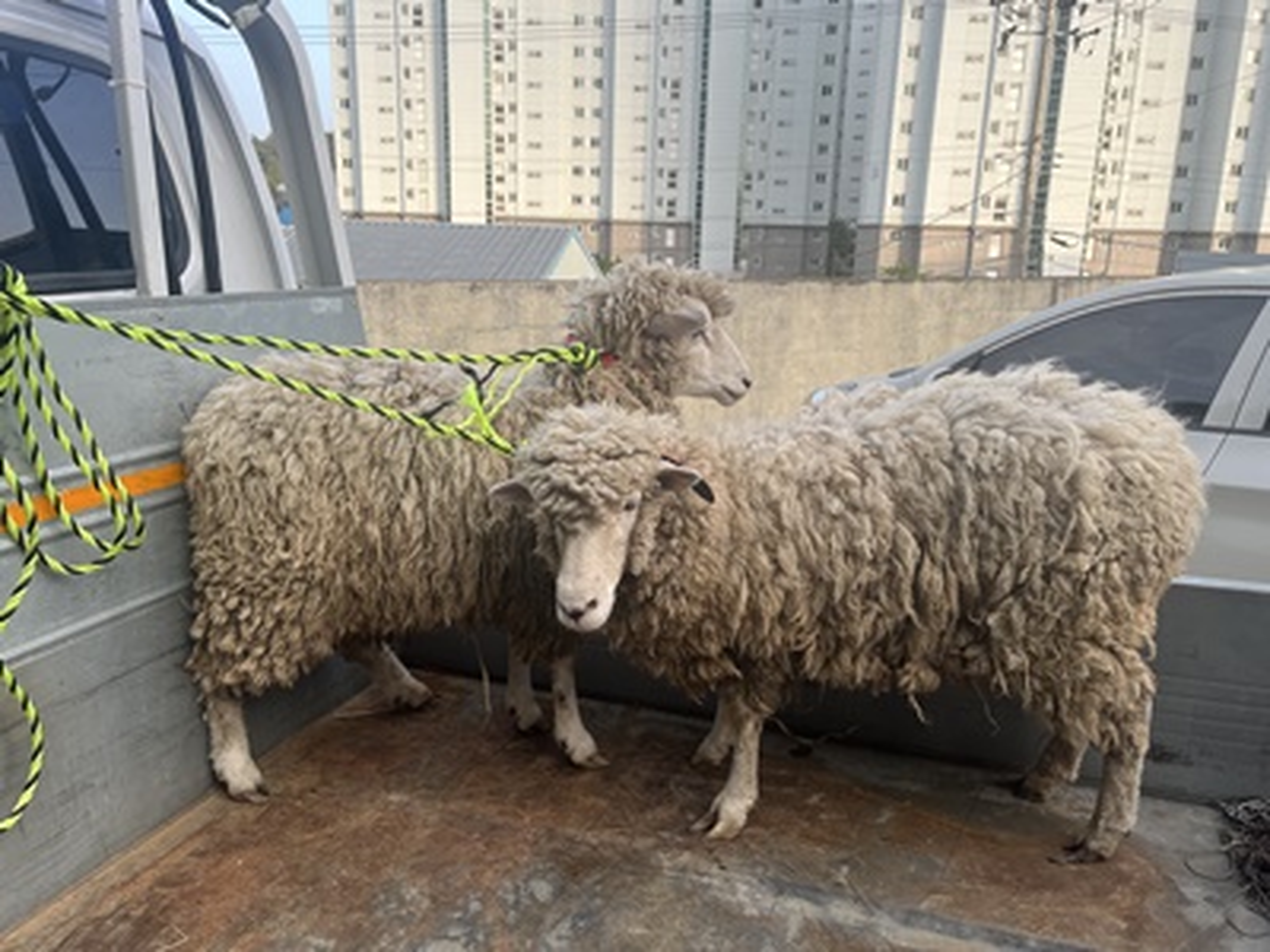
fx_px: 954
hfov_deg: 67.3
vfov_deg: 53.1
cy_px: 476
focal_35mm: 26
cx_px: 635
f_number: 1.6
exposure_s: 1/508
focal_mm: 5.1
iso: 50
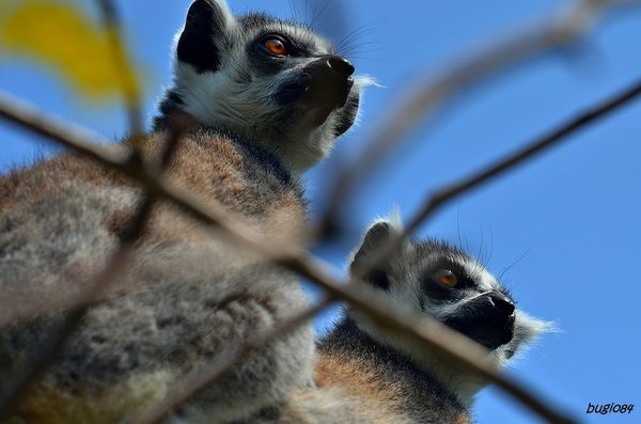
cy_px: 212
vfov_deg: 4.6
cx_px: 320
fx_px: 5329
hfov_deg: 6.9
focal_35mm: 300
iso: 200
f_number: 8
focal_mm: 200
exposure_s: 1/500
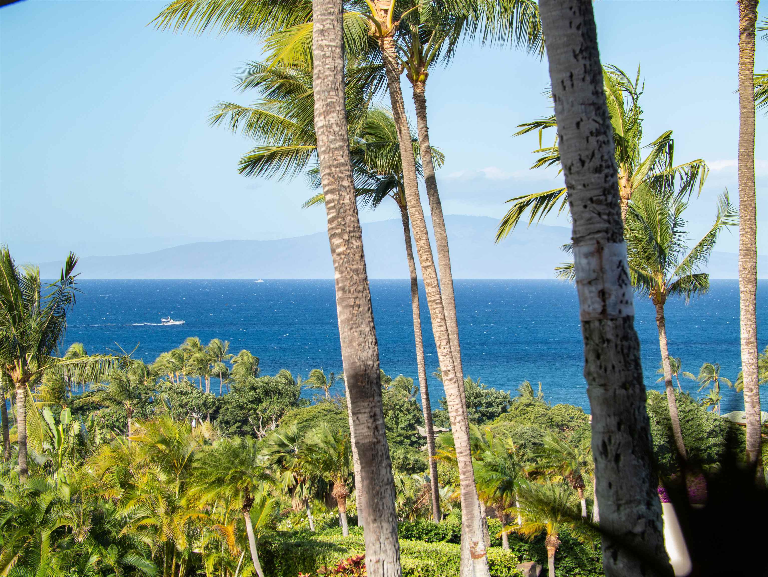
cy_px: 288
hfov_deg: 14.7
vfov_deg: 11.1
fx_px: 2974
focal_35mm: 134
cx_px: 384
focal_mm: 67
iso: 400
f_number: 6.3
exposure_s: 1/200
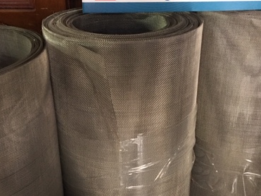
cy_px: 118
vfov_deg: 29.0
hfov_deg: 38.2
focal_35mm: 50
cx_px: 136
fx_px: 377
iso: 160
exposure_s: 1/8
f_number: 2.2
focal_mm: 4.15
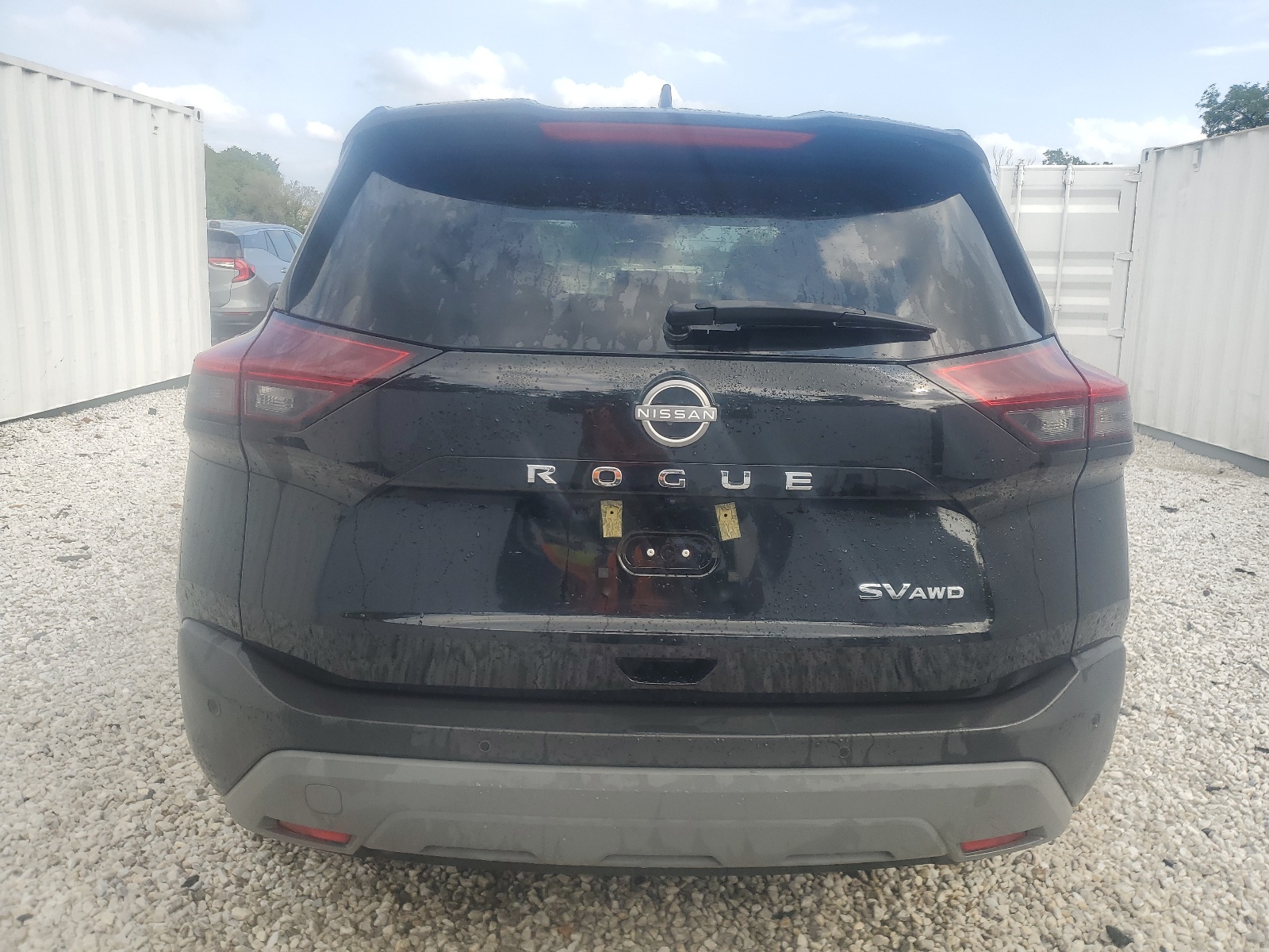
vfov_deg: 53.1
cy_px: 476
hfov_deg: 67.3
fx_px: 953
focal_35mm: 26
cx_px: 634
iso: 50
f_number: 1.5
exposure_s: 1/1429
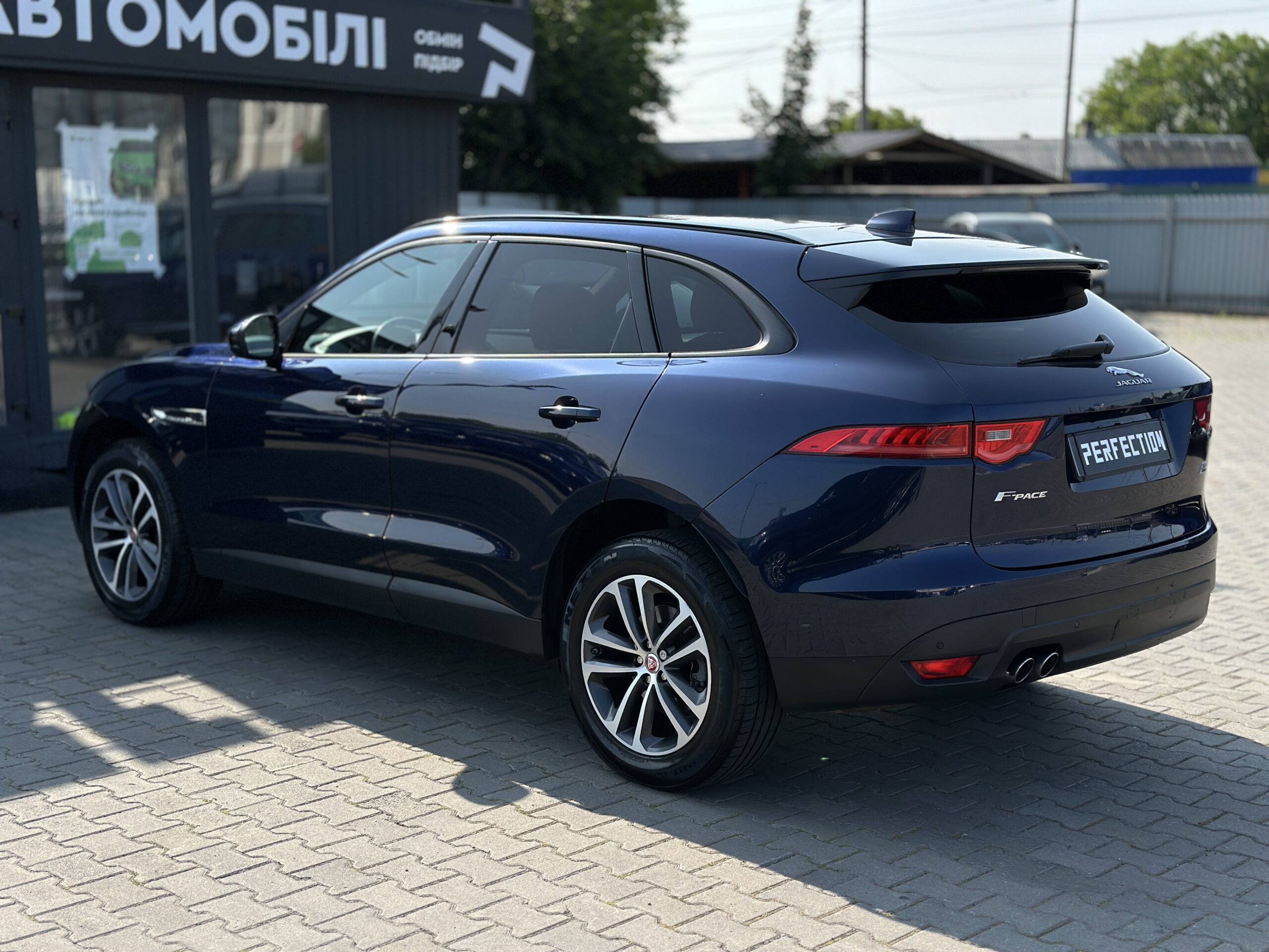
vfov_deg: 30.3
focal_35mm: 48
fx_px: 1760
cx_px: 634
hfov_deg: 39.7
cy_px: 476
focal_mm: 6.86
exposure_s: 1/3367
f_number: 1.78
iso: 100
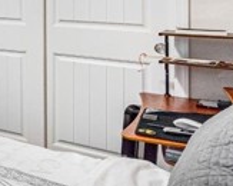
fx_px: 406
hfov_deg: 23.3
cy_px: -27
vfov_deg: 23.8
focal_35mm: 59
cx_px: -146
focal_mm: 16
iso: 800
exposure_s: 1/30
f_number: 11
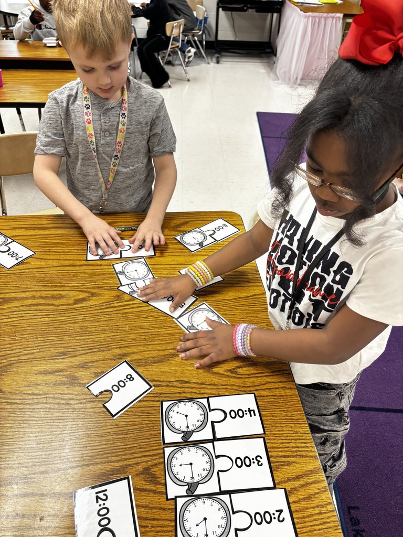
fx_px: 404
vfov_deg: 67.3
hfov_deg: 53.1
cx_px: 202
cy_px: 268
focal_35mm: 26
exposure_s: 1/121
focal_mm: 5.96
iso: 125
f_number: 1.6
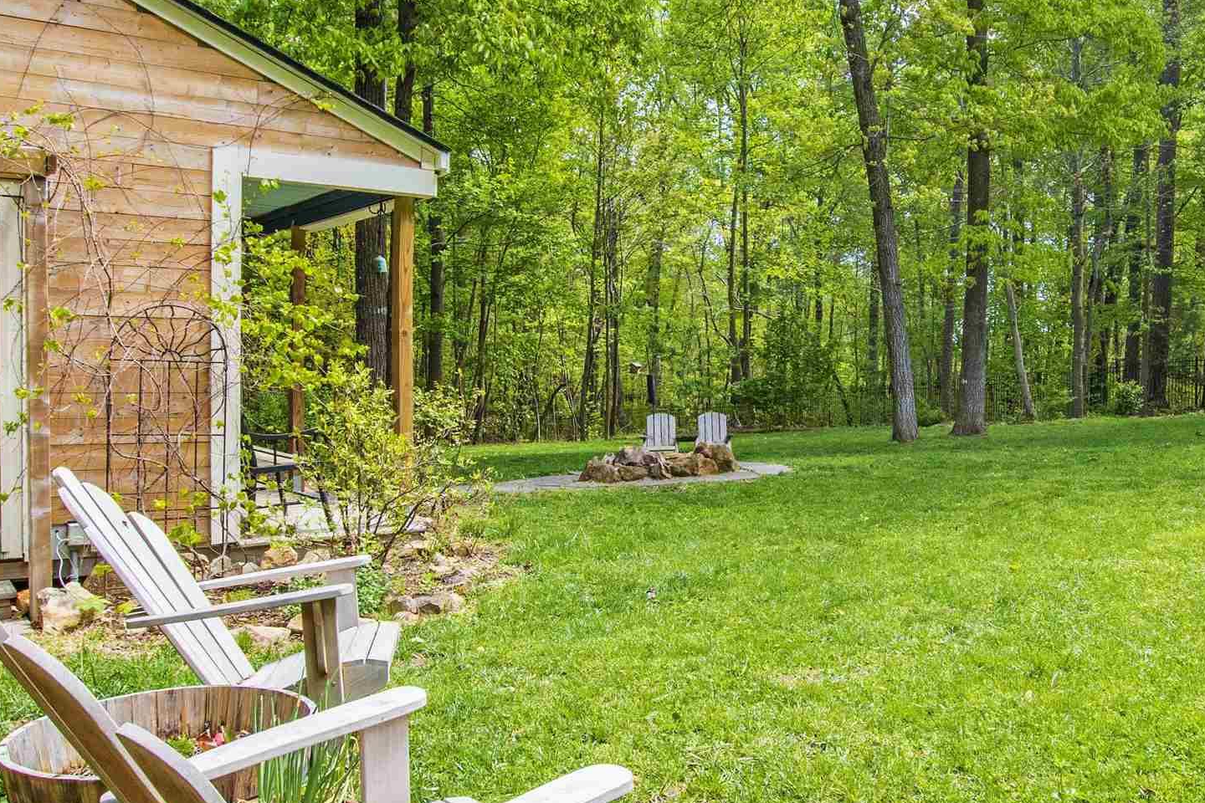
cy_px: 372
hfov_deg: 58.0
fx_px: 1071
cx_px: 753
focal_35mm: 32
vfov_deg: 41.1
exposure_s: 1/200
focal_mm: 10
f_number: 8
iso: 500
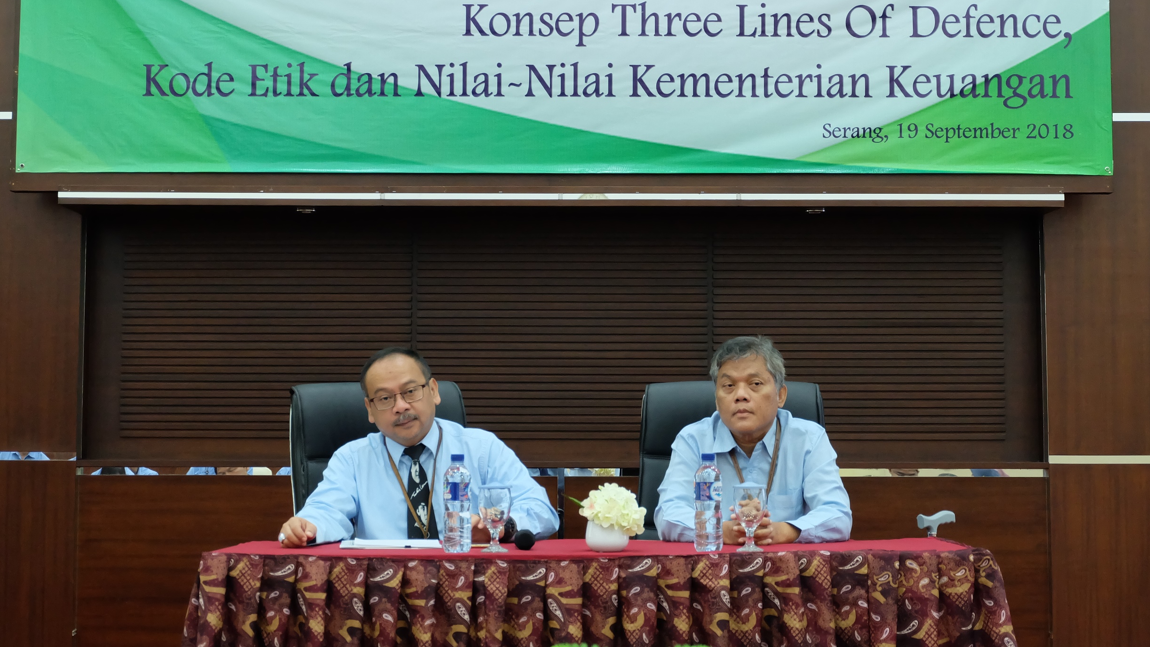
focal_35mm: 59
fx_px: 1799
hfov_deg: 35.4
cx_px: 577
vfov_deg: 20.4
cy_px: 262
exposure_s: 1/26
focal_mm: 37.1
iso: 3200
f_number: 5.3
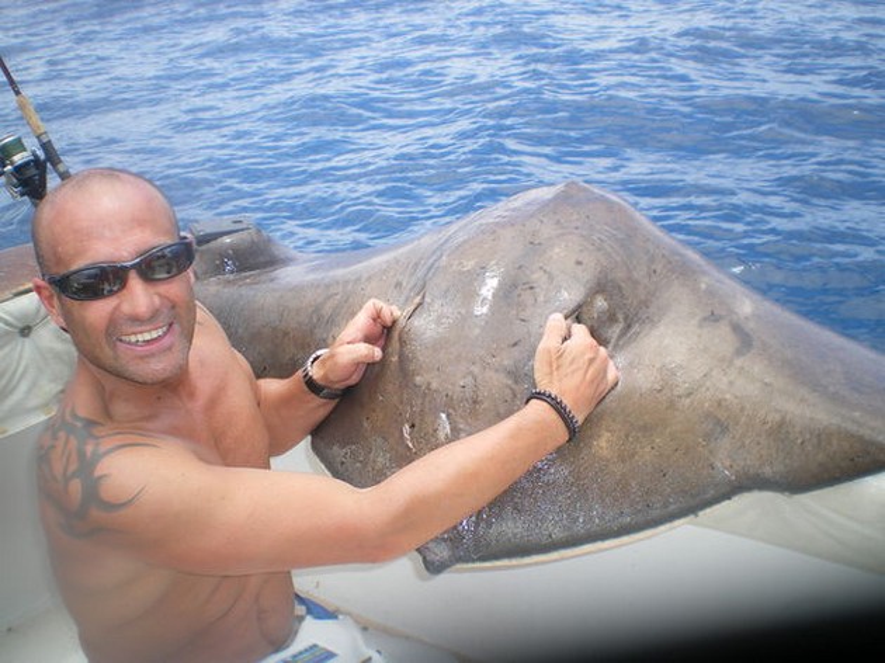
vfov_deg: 39.6
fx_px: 920
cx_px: 442
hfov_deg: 51.4
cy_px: 332
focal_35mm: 36
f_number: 4.6
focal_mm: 6.3
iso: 50
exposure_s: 1/200
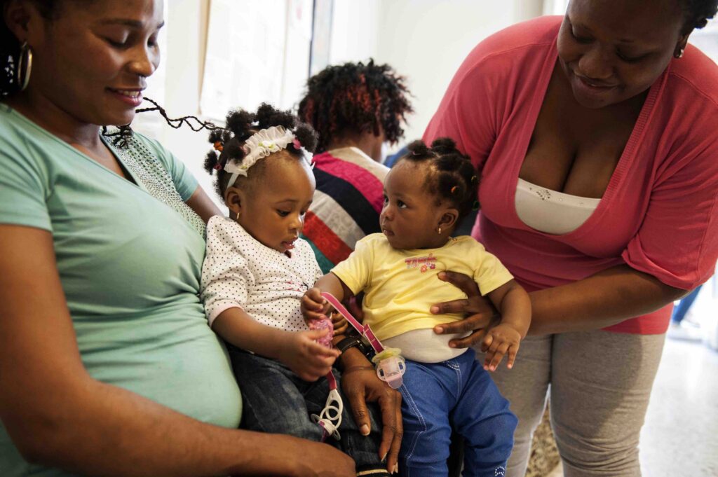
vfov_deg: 41.1
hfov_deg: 58.8
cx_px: 359
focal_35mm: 32
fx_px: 638
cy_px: 238
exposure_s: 1/30
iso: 2000
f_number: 2.8
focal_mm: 32
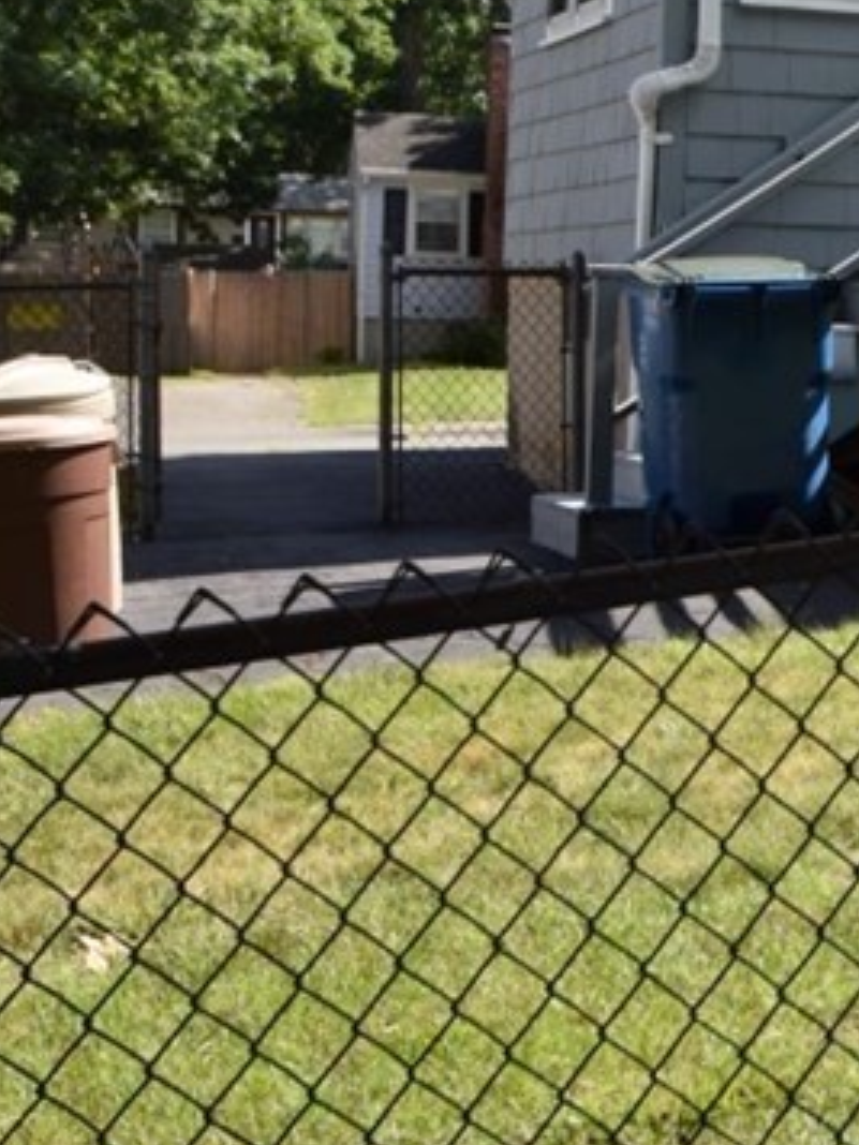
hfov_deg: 15.2
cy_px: 333
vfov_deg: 23.4
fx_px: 2746
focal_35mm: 83
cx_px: 1583
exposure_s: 1/200
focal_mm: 20
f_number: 7.1
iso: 100
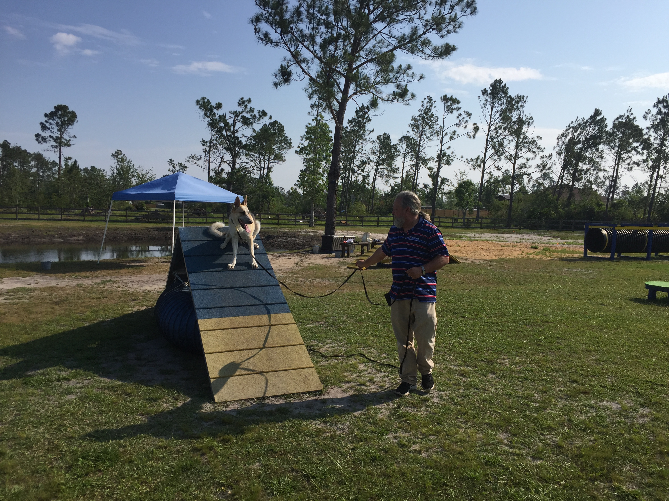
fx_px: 560
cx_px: 334
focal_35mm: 29
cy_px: 250
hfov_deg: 61.7
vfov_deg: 48.2
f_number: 2.2
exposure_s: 1/2639
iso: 32
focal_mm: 4.15
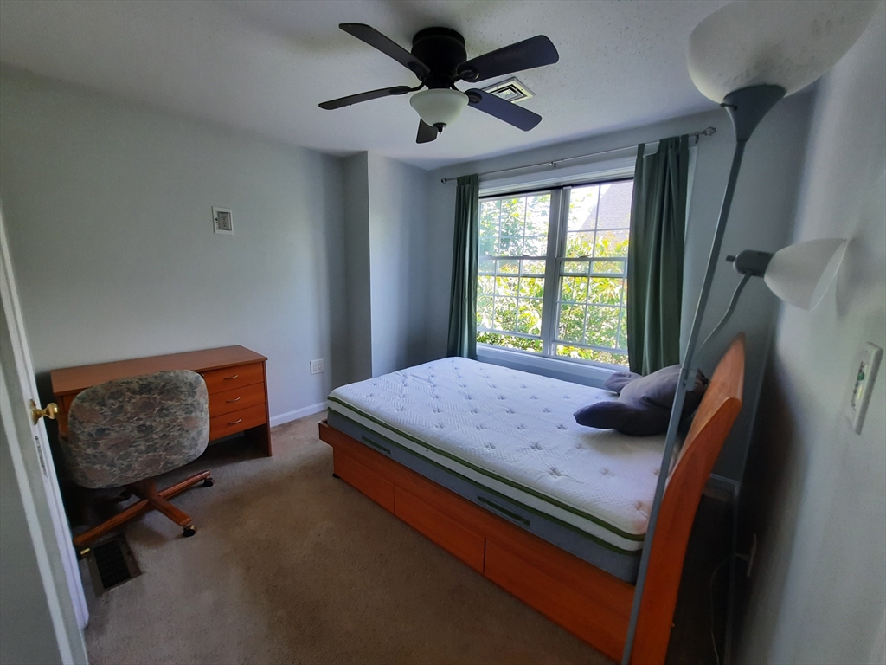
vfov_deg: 89.9
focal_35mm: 13
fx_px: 333
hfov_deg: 106.2
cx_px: 443
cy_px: 332
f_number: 2.2
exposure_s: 1/40
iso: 64
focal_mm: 1.74
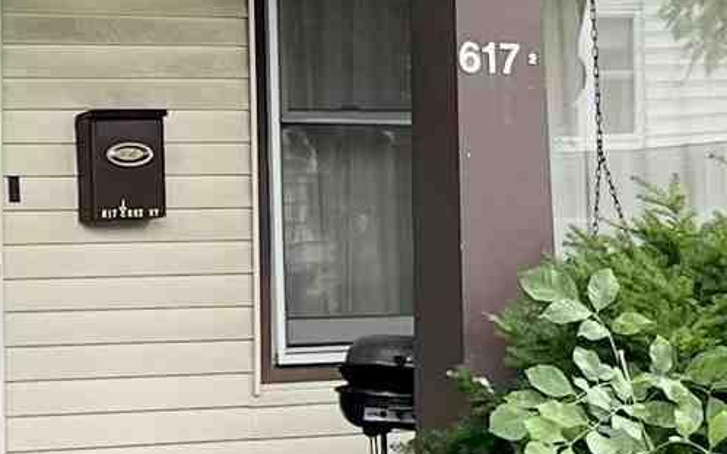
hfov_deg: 12.3
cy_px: -168
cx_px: 470
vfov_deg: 7.6
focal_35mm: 170
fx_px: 3367
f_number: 1.6
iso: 40
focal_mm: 5.1
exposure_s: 1/212
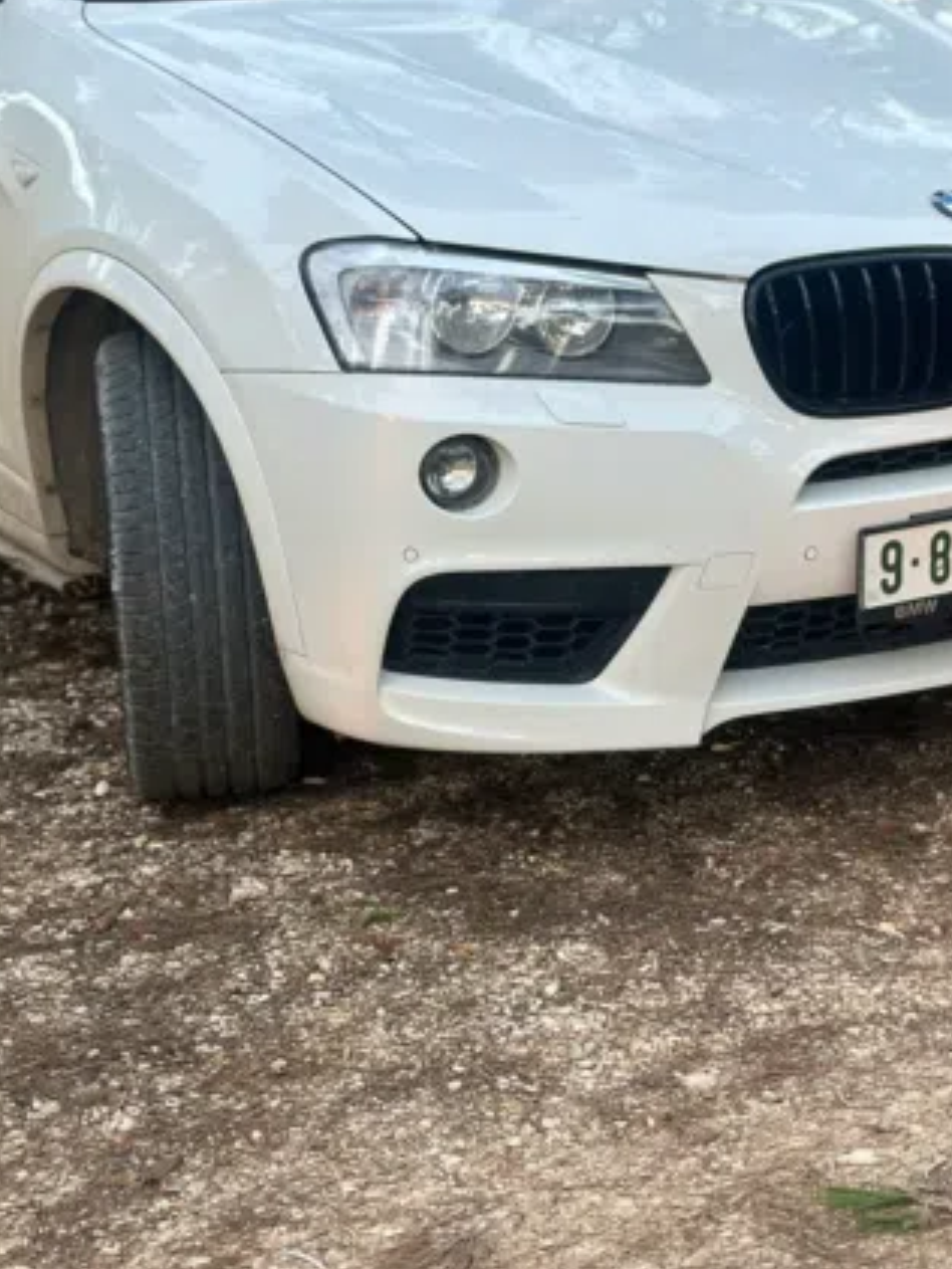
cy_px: 461
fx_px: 3005
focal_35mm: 82
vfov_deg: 23.8
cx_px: 539
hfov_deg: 18.0
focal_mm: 6.86
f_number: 1.78
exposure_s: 1/121
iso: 100
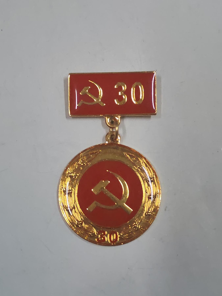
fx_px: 581
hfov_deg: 21.6
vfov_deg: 28.6
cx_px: 111
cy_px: 148
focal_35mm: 68
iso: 640
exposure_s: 1/50
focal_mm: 5.52
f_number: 1.95
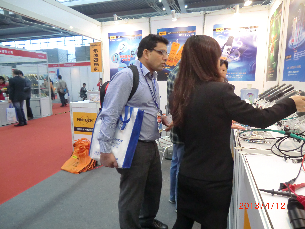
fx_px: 211
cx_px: 152
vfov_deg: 56.8
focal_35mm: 24
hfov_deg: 71.6
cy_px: 114
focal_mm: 4.3
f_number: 3.2
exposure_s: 1/60
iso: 500
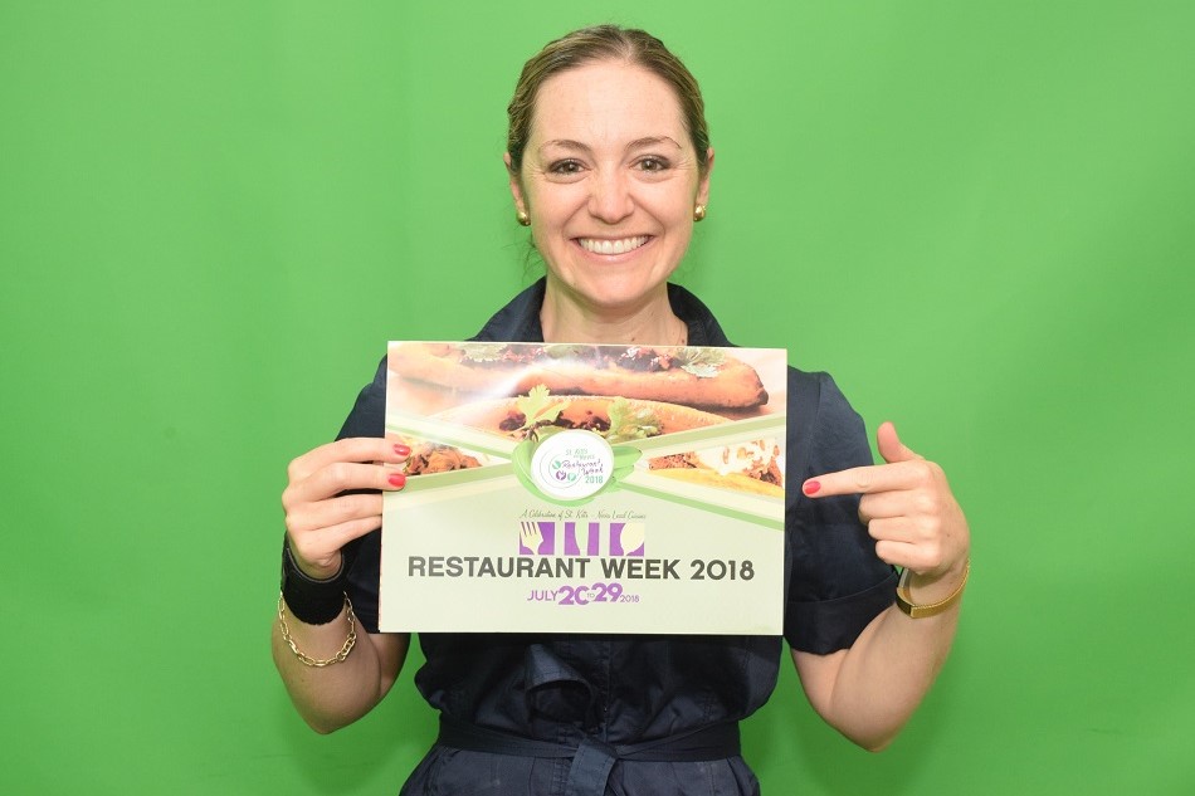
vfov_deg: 30.8
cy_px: 398
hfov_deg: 45.0
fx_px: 1444
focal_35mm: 44
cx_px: 598
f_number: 6.3
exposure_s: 1/60
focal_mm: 29
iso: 1600
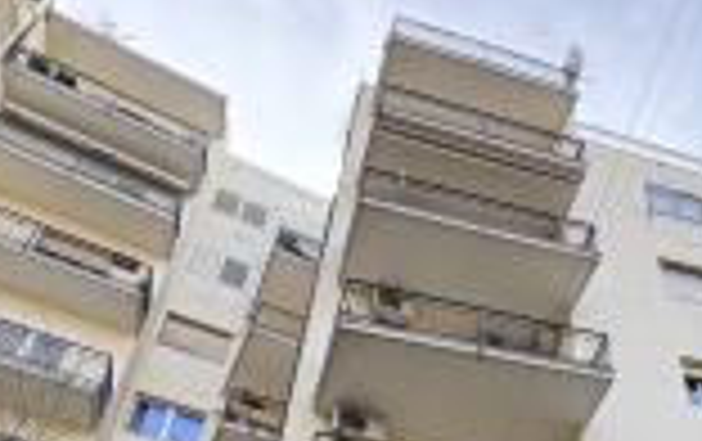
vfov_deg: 25.4
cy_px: 662
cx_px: 585
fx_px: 728
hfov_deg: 47.9
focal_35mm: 38
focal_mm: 2.22
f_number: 2.2
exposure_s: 1/296
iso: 40
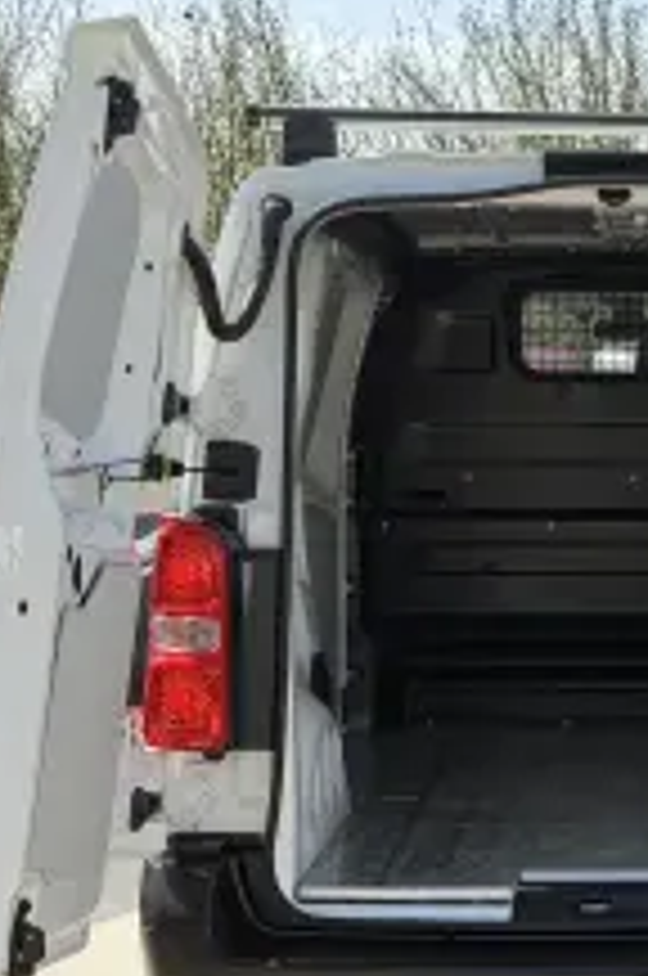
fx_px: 2248
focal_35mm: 83
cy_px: 522
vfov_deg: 24.5
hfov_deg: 16.0
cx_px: 706
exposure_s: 1/2415
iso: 80
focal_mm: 6.76
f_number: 1.78
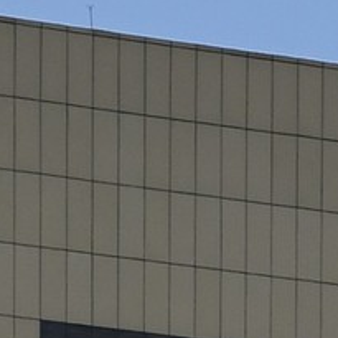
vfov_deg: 1.3
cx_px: -112
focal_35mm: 1291
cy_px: 1840
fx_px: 14262
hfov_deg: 1.4
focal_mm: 130
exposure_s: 1/320
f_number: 13
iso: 200
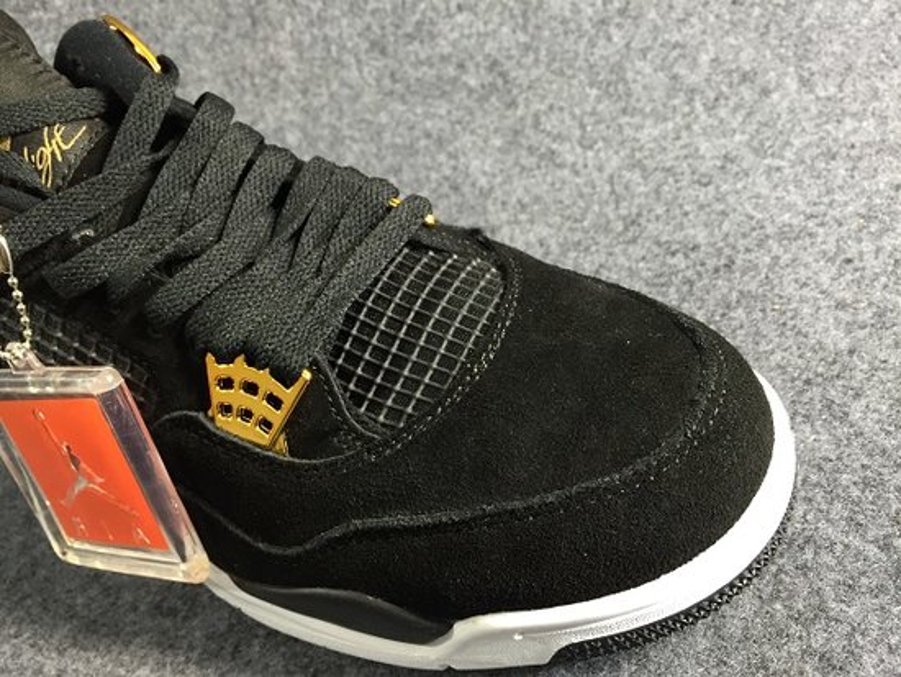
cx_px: 450
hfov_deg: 61.6
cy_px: 338
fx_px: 755
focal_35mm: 29
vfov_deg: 48.3
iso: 125
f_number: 2.2
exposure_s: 1/33
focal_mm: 4.15
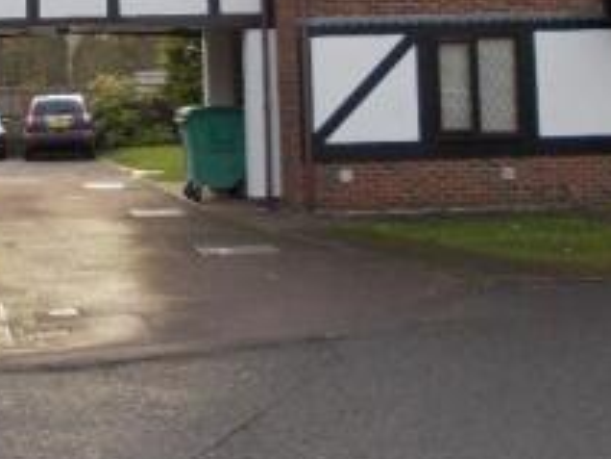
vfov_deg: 18.6
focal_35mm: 77
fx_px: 1359
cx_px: 13
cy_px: 1
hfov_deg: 24.3
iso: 80
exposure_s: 1/200
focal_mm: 4
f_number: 2.7
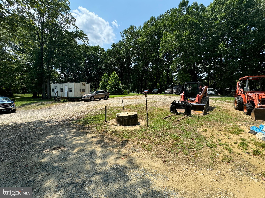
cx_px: 132
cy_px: 99
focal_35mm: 14
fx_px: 107
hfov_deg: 102.1
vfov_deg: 85.7
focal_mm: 2.22
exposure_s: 1/1178
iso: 50
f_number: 2.2
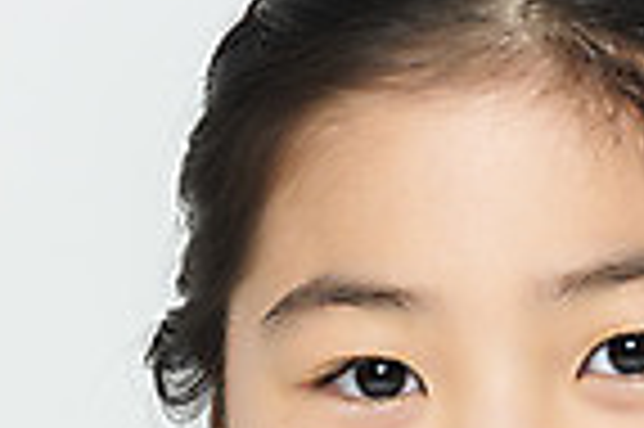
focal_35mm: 838
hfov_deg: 2.5
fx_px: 14974
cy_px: 599
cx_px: 462
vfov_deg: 1.6
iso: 100
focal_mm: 200
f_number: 14
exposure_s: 1/125
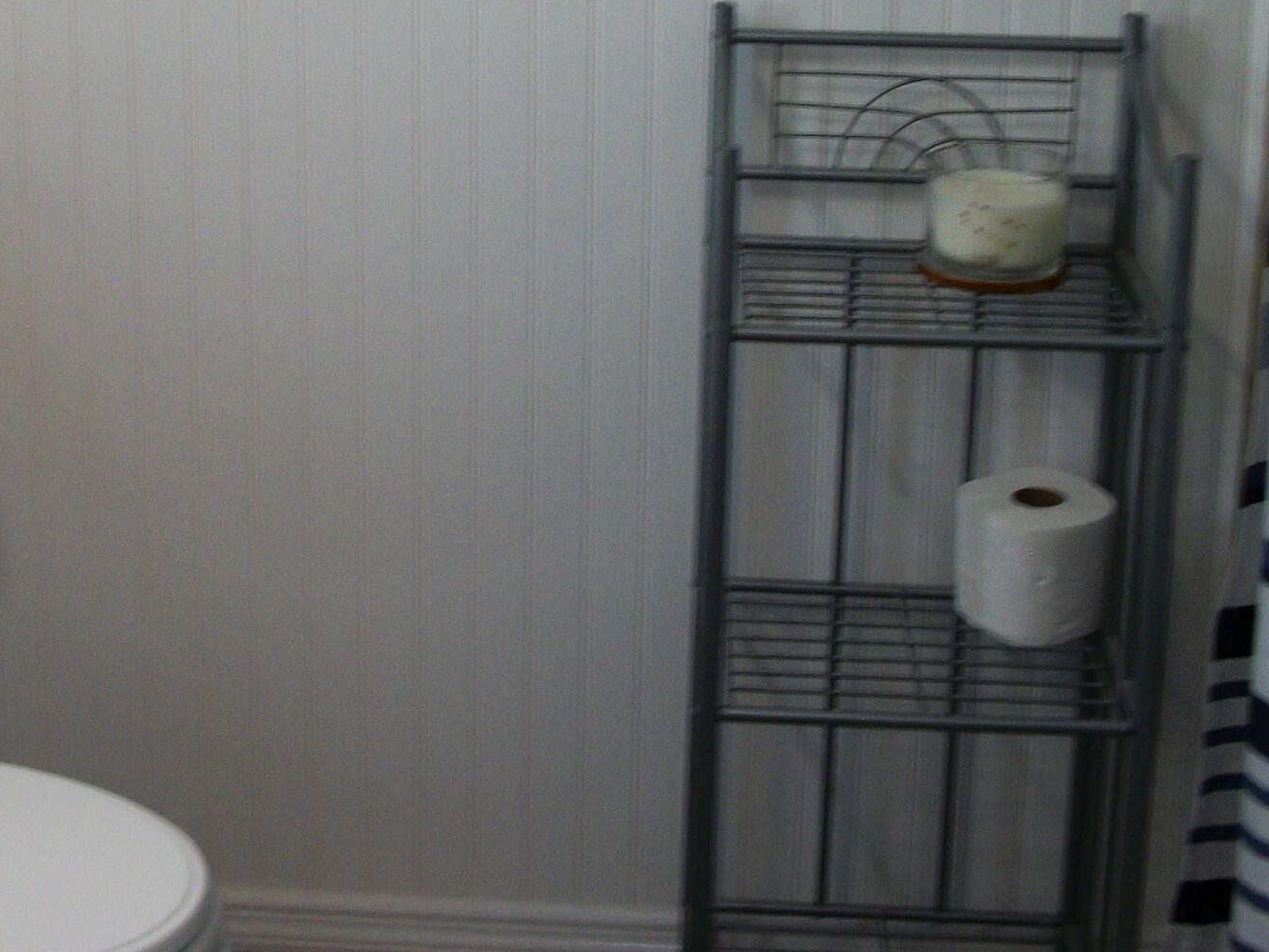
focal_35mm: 72
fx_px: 2640
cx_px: 307
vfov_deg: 20.0
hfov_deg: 26.7
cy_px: 91
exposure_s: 1/30
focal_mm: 5.7
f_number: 2.9
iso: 80
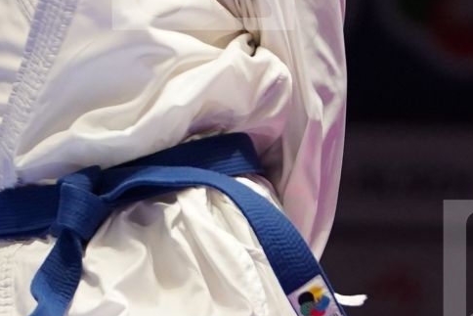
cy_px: -59
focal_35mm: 814
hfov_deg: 2.5
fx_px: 10698
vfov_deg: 1.7
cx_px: 535
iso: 2000
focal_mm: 146
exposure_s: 1/1000
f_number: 2.8
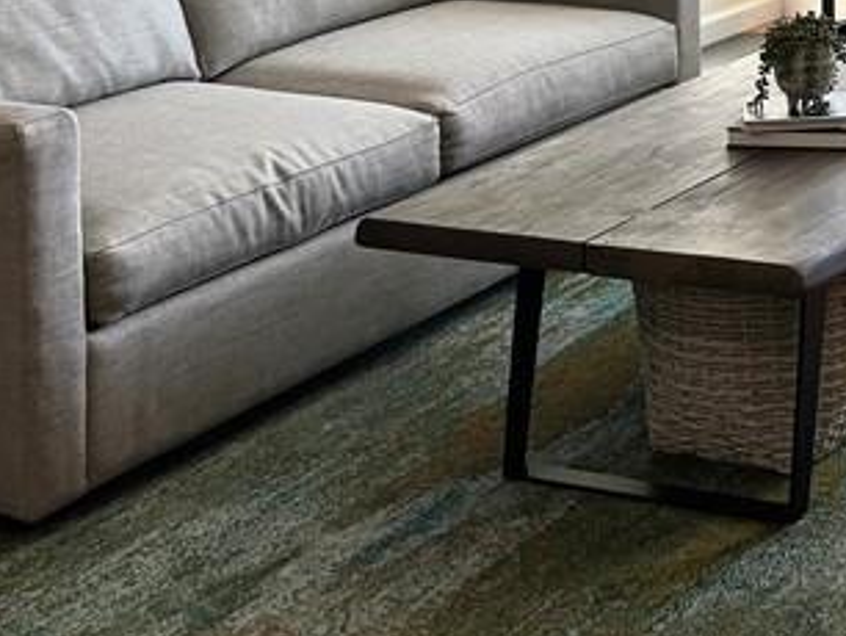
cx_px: 1051
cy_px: -277
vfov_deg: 15.8
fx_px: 2128
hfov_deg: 20.8
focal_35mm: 87
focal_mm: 5.7
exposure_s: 1/347
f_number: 1.5
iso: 50
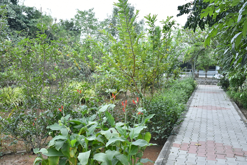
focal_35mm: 39
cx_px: 124
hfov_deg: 49.5
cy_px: 82
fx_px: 268
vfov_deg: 34.2
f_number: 7.1
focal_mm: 26
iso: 640
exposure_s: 1/125
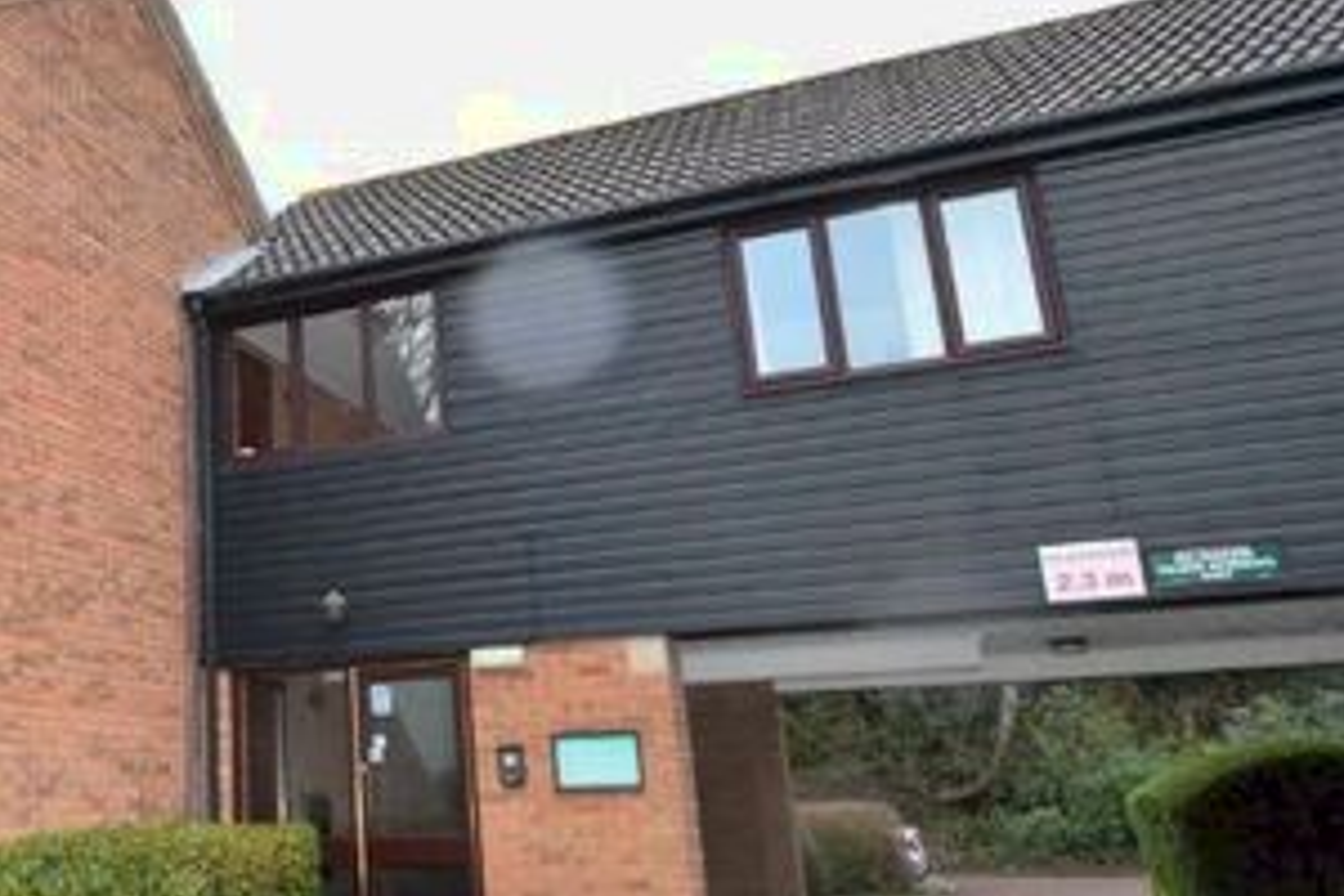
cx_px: 269
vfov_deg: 37.7
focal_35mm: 35
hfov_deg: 51.1
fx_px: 1307
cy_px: 370
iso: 640
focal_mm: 10
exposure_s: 1/125
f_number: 5.6
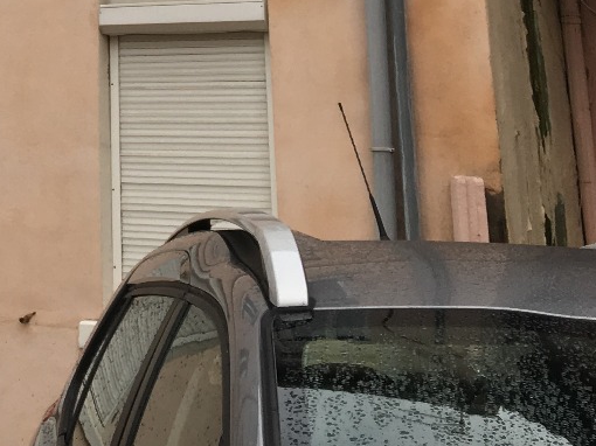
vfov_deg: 15.2
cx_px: -271
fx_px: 1566
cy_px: -189
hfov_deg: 19.2
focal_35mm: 91
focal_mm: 4.15
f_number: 2.2
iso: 25
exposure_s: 1/185
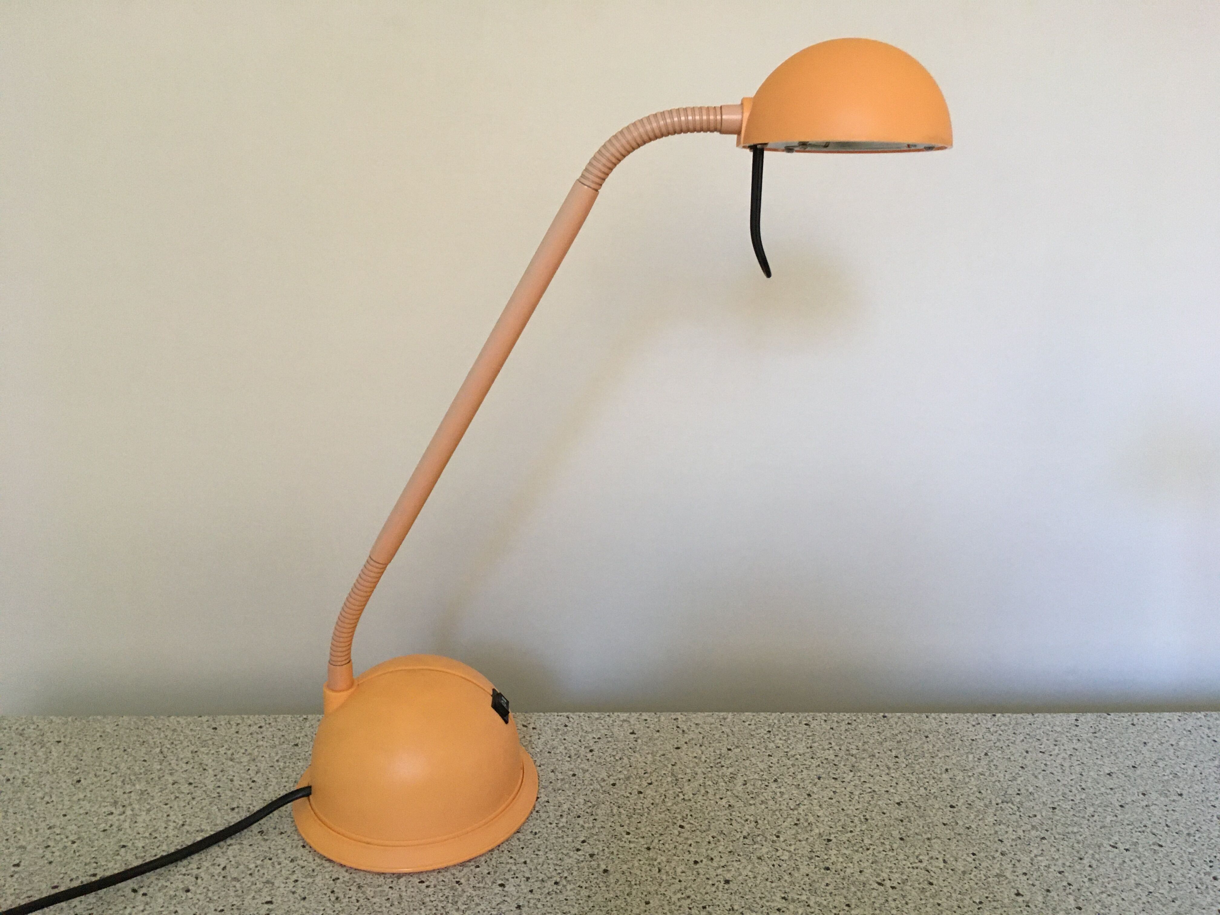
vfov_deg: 48.2
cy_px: 458
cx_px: 610
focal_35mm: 29
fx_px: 1022
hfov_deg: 61.7
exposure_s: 1/33
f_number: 2.2
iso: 160
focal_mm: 4.15
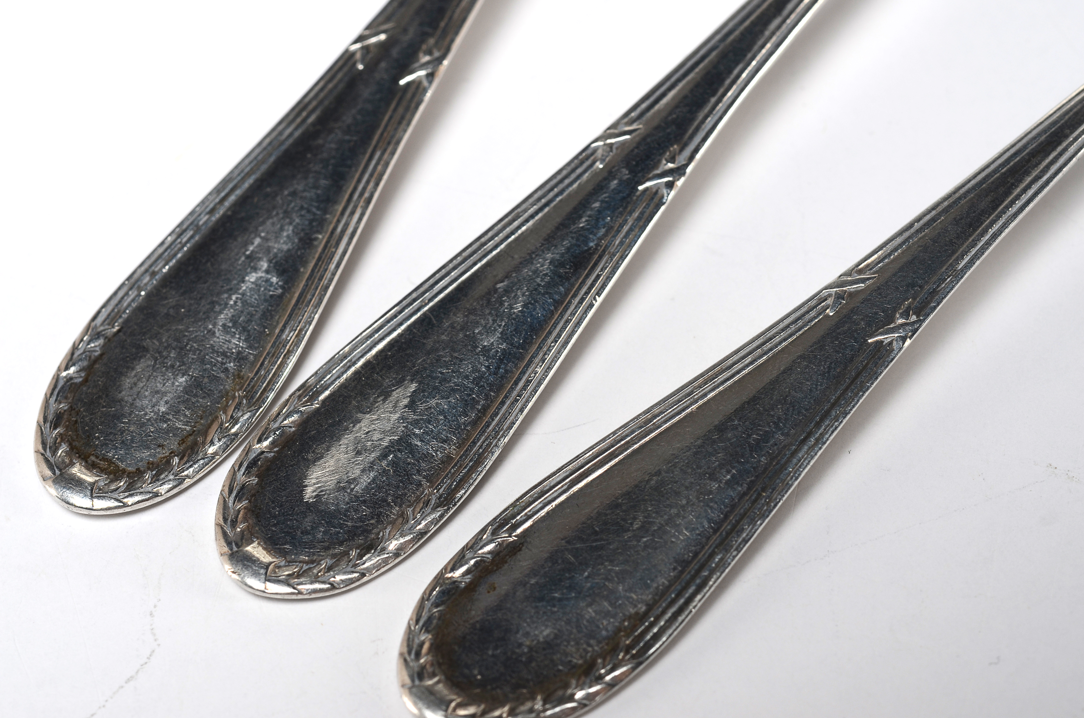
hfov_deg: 22.7
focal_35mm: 90
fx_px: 2704
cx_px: 542
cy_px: 359
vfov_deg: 15.1
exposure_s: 1/60
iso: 100
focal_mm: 60
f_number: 13
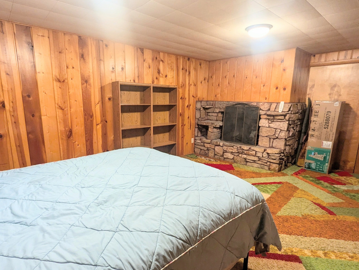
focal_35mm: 16
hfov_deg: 93.2
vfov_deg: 77.8
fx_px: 166
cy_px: 117
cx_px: 143
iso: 88
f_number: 2.2
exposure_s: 1/24
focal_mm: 1.95
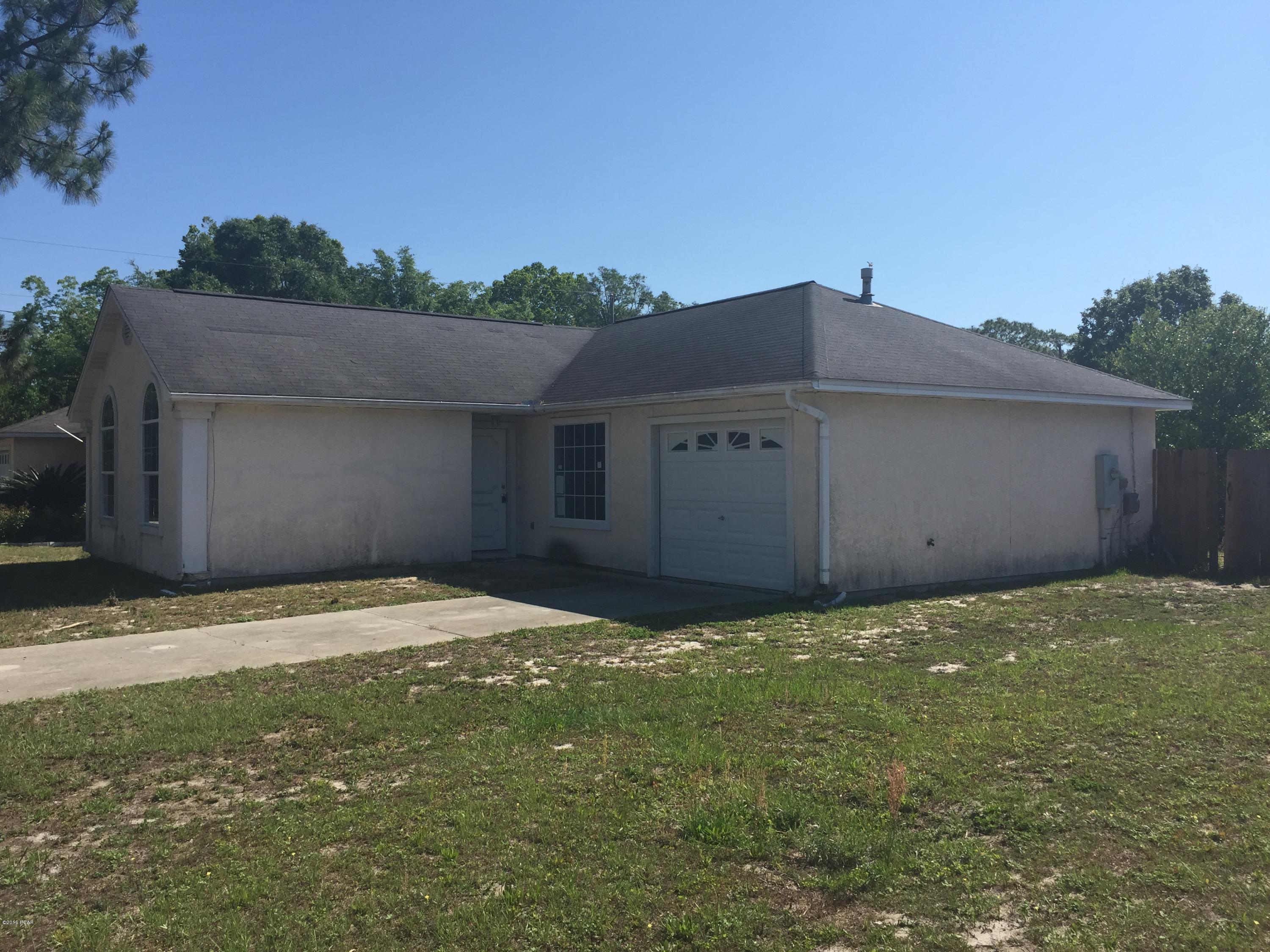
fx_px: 1064
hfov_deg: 61.7
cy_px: 476
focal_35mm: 29
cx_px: 635
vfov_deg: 48.2
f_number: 2.2
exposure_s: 1/1799
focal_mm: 4.15
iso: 32
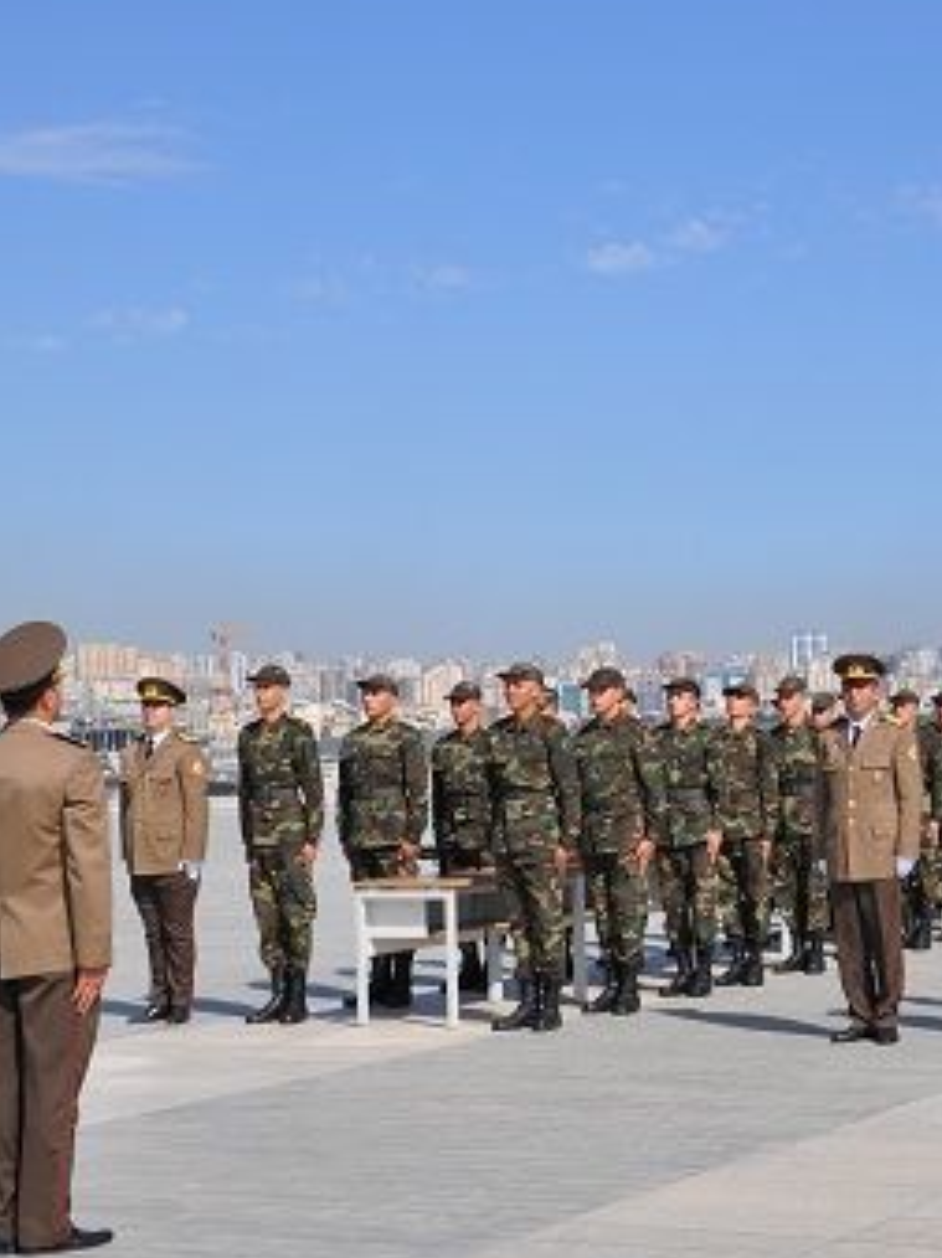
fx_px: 2979
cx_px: 871
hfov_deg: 17.7
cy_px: 711
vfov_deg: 23.8
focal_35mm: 82
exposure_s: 1/400
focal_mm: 32
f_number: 10
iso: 200
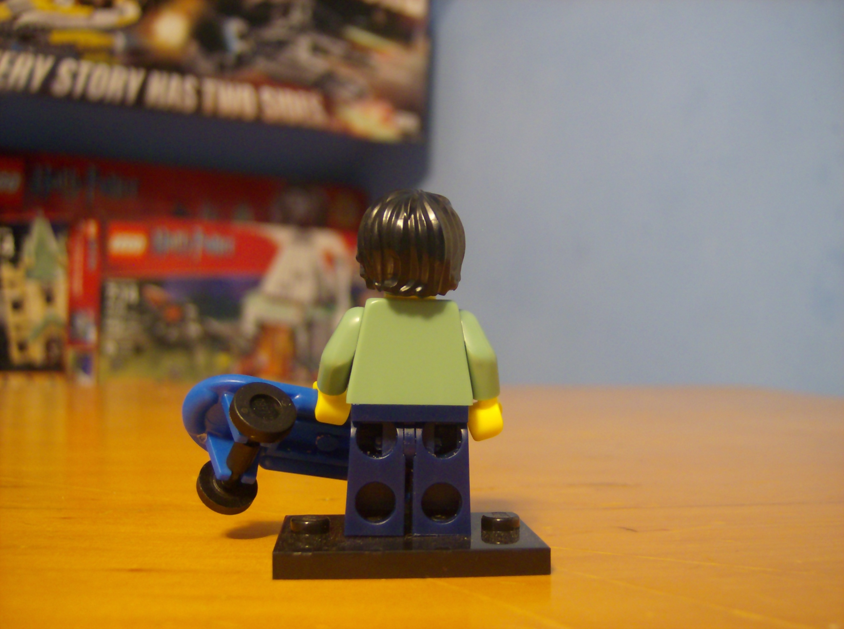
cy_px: 314
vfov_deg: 39.5
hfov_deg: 51.5
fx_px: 876
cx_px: 422
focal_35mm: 36
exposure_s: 1/3.84
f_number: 2.8
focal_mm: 6
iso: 200
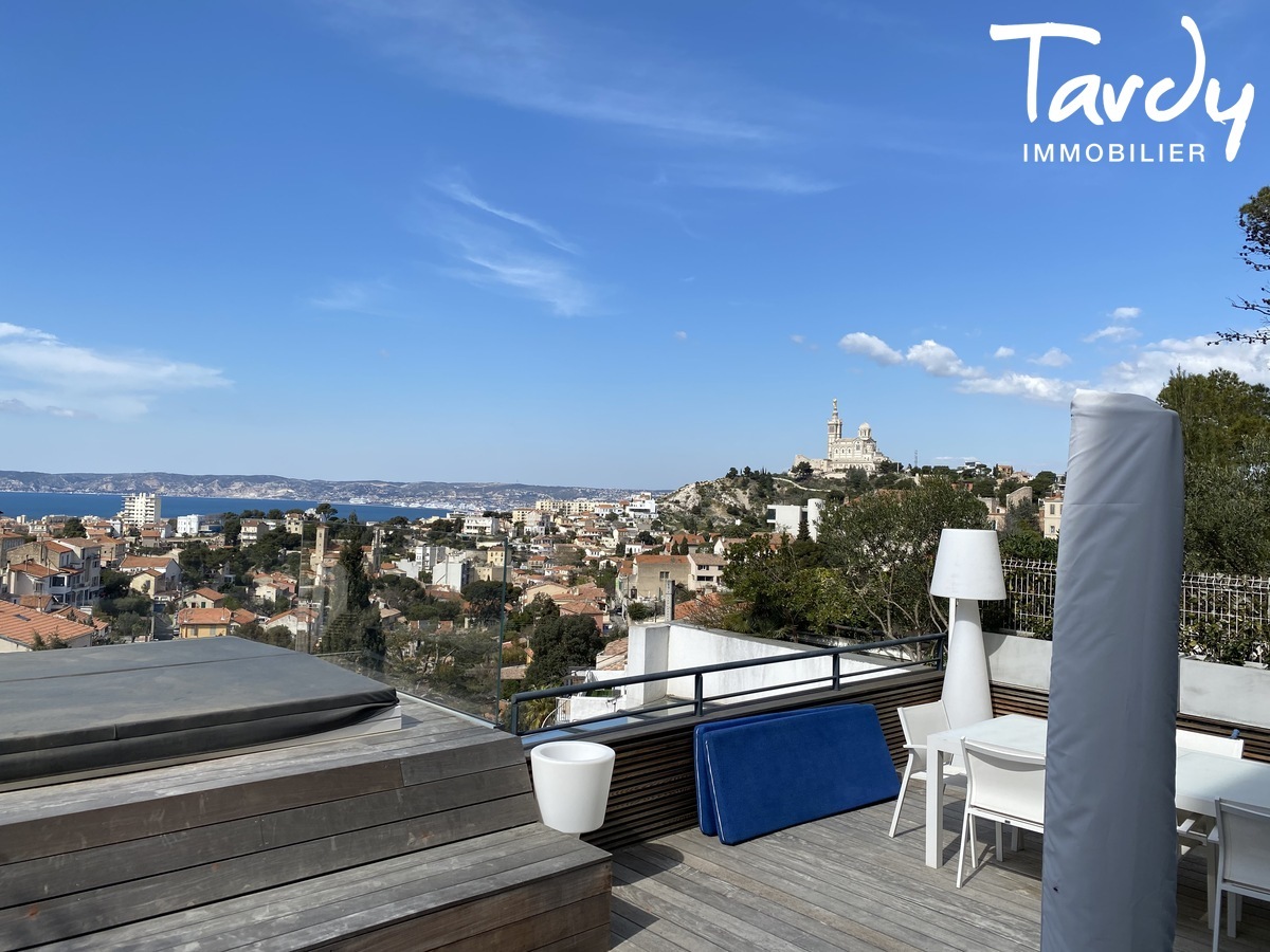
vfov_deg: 53.1
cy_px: 476
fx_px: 954
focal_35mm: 26
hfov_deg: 67.3
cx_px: 635
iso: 32
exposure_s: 1/3401
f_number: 1.8
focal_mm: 4.25
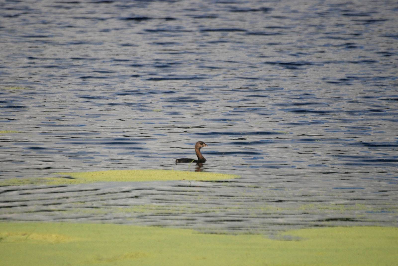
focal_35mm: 450
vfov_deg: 3.1
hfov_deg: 4.6
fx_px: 4981
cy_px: 133
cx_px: 199
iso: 400
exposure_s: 1/1600
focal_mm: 300
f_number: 5.6
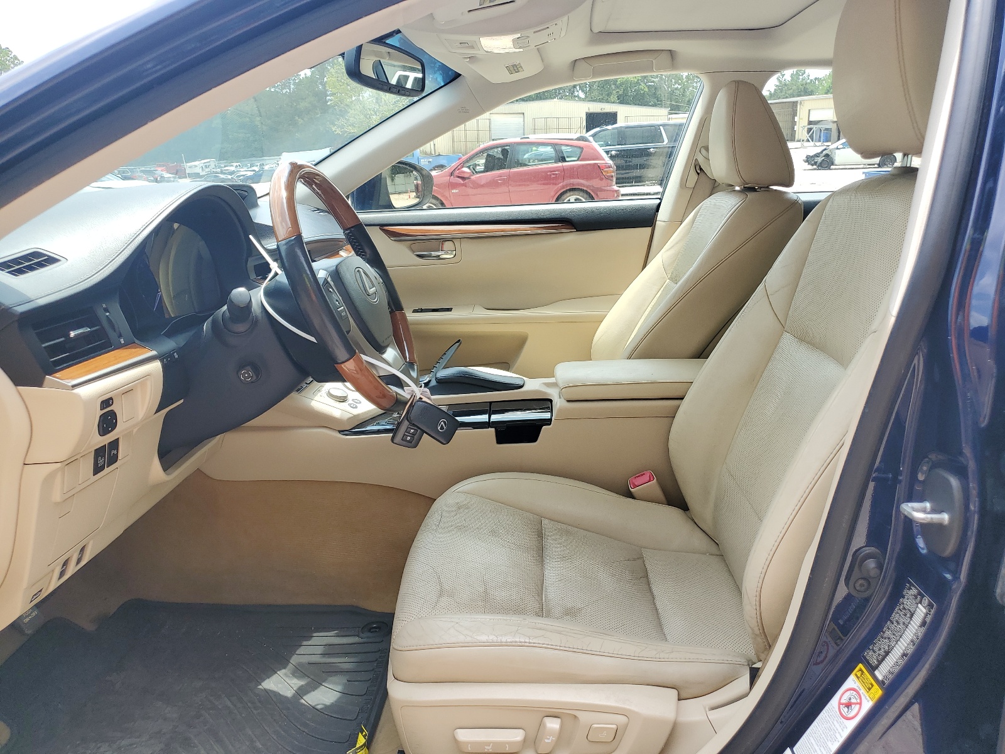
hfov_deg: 67.3
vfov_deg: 53.1
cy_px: 377
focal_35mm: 26
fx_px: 755
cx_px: 502
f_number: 1.5
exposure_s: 1/667
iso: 50
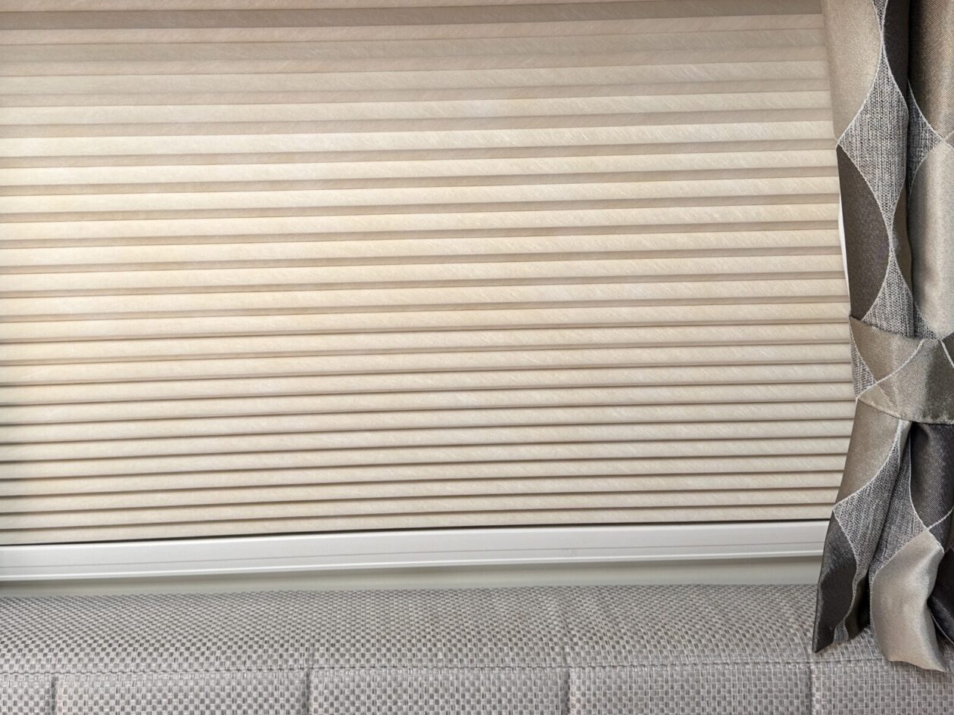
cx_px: 413
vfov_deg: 36.6
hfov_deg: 47.7
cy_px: 272
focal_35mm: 39
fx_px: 1075
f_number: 1.78
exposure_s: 1/143
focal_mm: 6.86
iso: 64
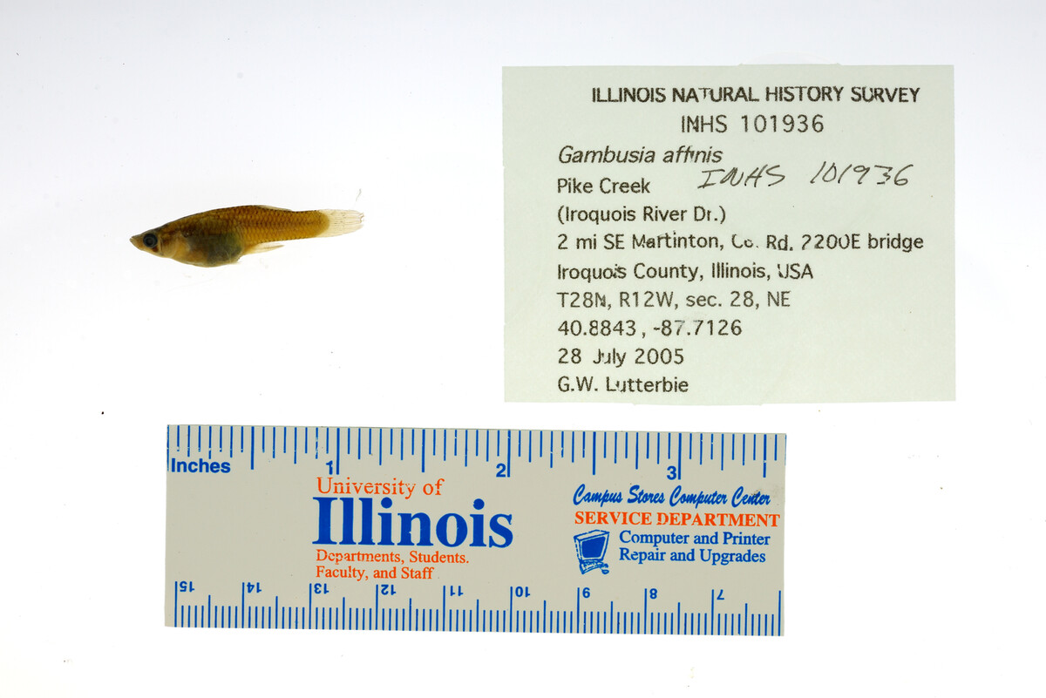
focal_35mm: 60
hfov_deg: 33.4
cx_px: 523
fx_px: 1744
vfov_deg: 22.6
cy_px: 349
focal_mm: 60
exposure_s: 1/200
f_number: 10
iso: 100
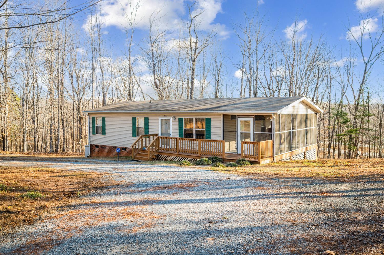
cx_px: 192
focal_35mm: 30
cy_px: 128
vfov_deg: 43.5
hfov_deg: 62.0
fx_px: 320
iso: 200
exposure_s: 1/250
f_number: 4
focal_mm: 30
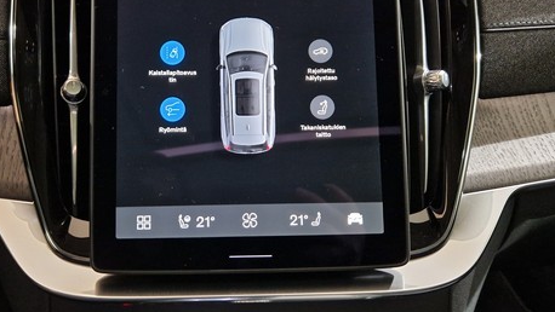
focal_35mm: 35
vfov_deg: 33.7
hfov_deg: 56.4
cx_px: 240
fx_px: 515
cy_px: 140
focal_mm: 5.4
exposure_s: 1/50
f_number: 1.8
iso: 640
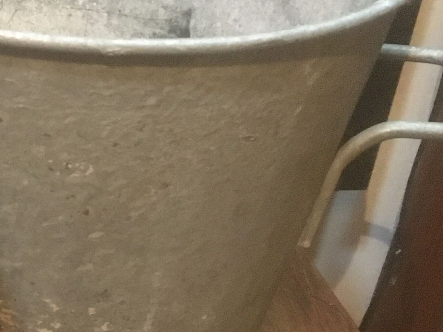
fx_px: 1152
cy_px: 186
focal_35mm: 90
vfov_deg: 16.4
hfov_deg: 19.3
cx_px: -198
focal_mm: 4.15
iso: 320
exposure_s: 1/17
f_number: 2.2
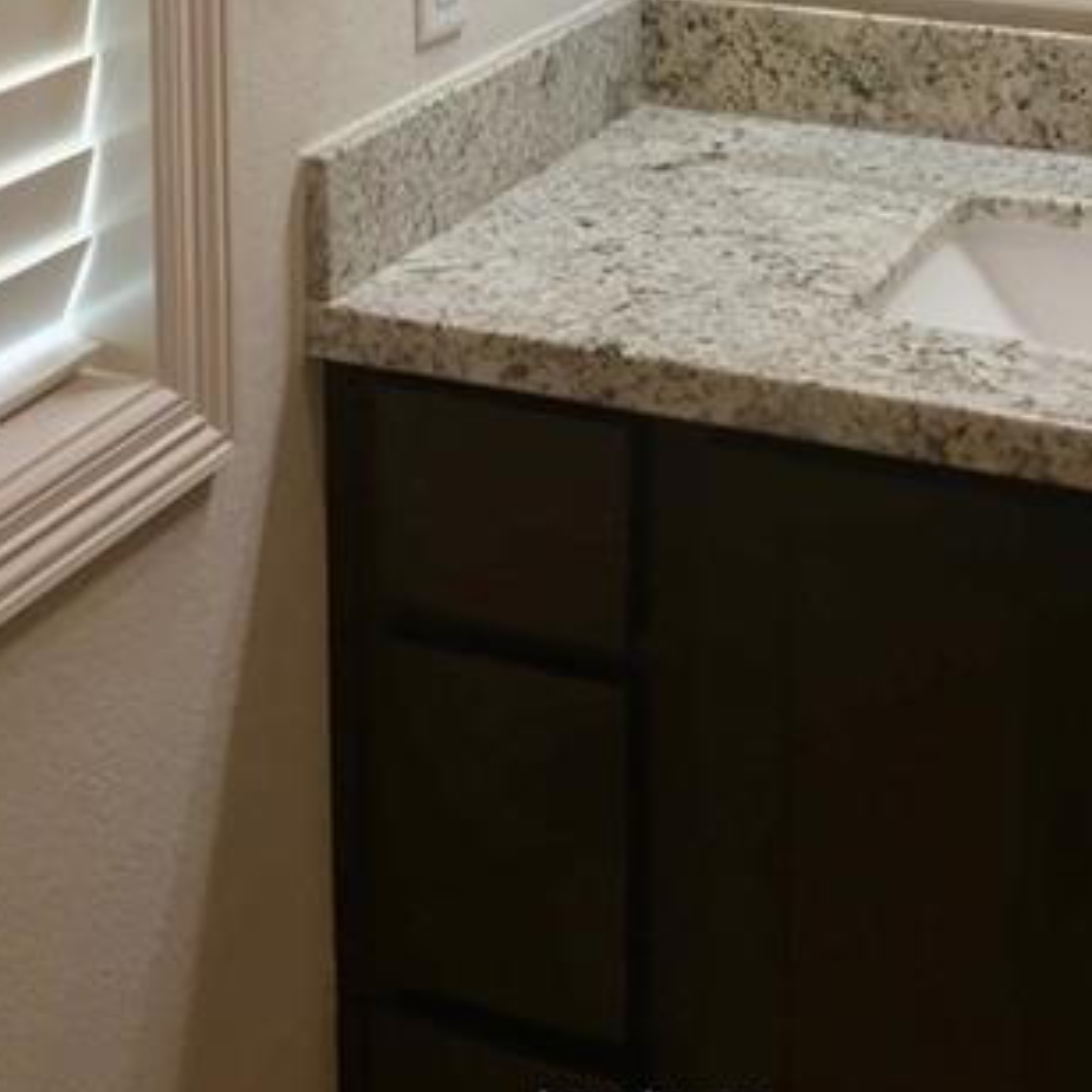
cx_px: 659
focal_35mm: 64
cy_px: -230
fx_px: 2284
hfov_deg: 26.8
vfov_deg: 24.3
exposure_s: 1/60
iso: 40
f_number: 2.2
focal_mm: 4.15
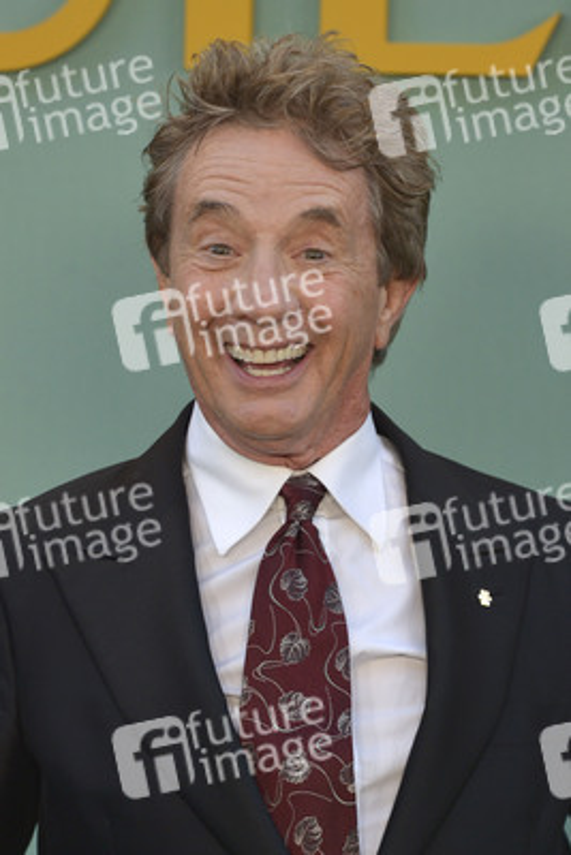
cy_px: 428
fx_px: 3922
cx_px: 286
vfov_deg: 12.4
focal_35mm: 165
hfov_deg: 8.3
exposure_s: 1/250
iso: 320
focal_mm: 165
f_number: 6.3
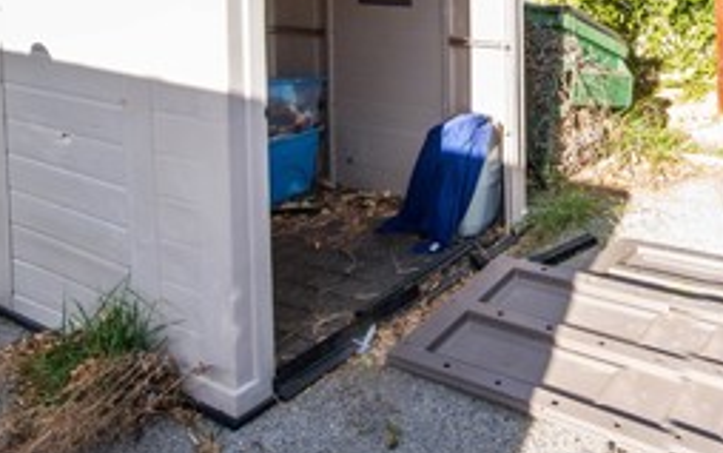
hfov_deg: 50.7
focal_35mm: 36
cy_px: -41
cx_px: 578
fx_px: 710
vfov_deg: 31.5
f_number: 8
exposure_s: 1/125
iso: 400
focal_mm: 14
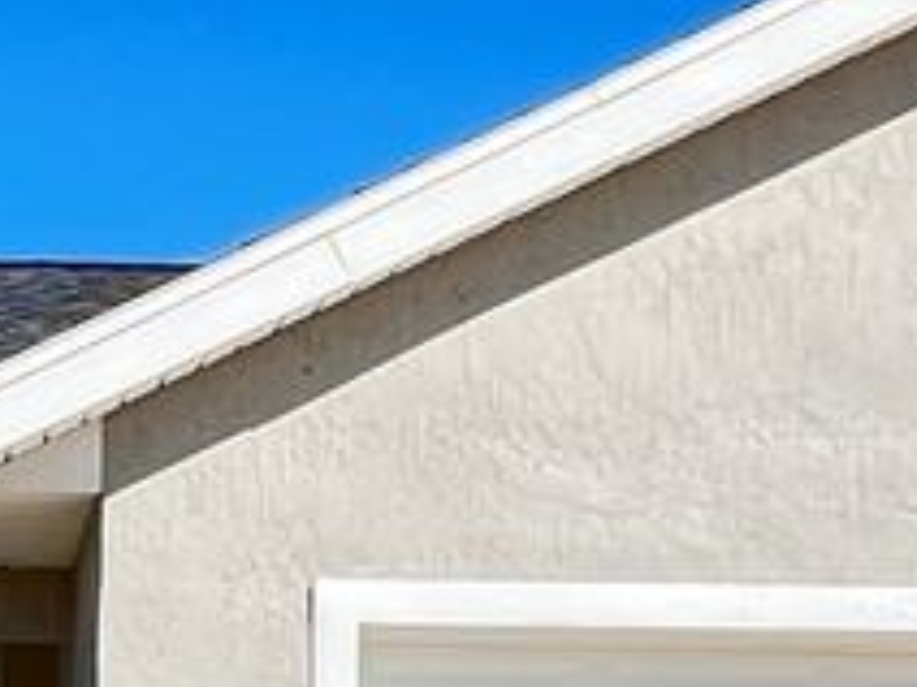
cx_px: 43
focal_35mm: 98
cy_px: 691
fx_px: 2596
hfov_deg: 19.6
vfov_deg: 14.8
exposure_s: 1/903
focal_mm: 1.57
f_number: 1.8
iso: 32
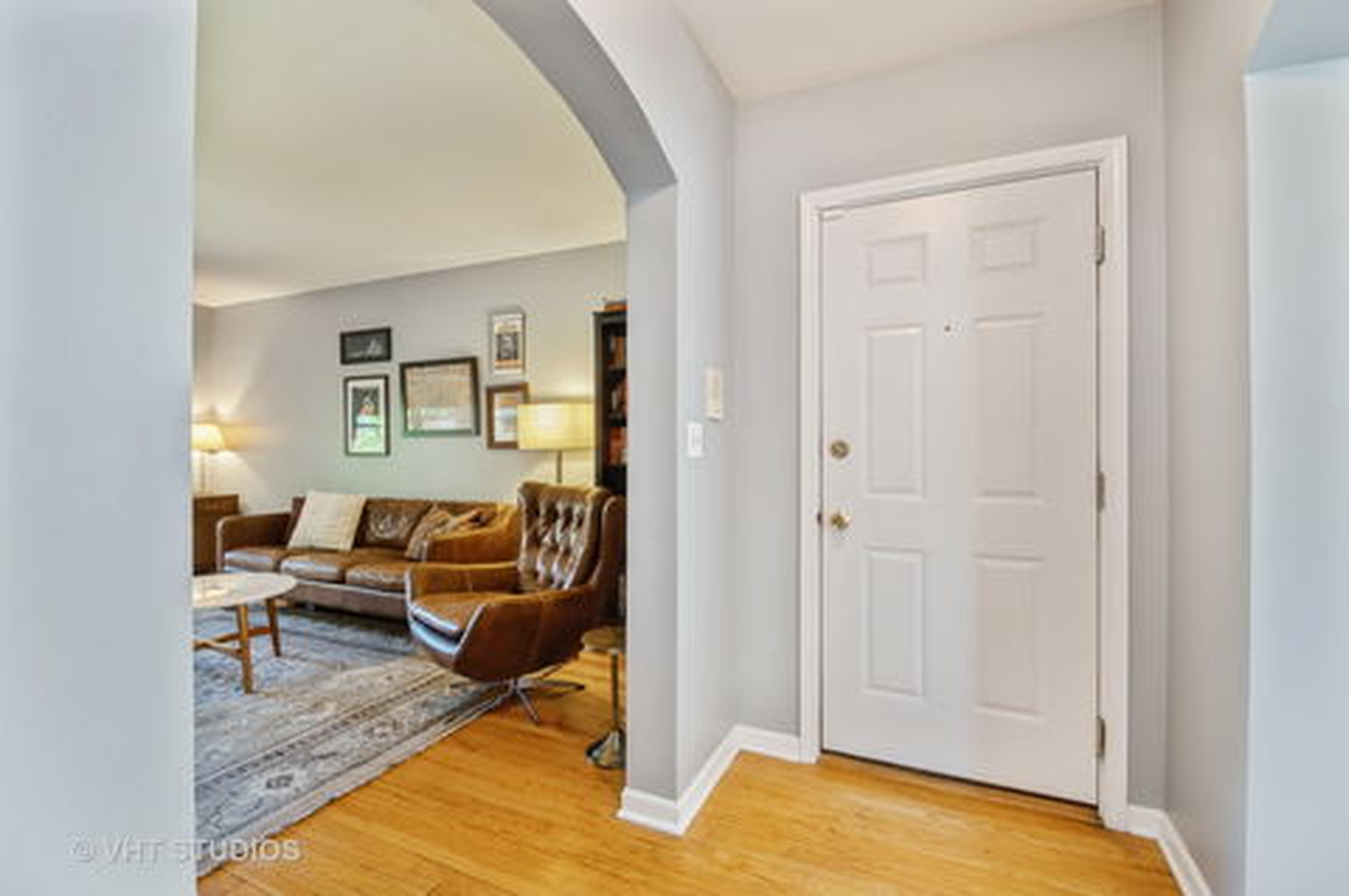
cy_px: 448
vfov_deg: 77.2
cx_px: 674
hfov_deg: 100.4
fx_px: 561
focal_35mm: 15
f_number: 11
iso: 100
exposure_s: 1
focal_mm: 10
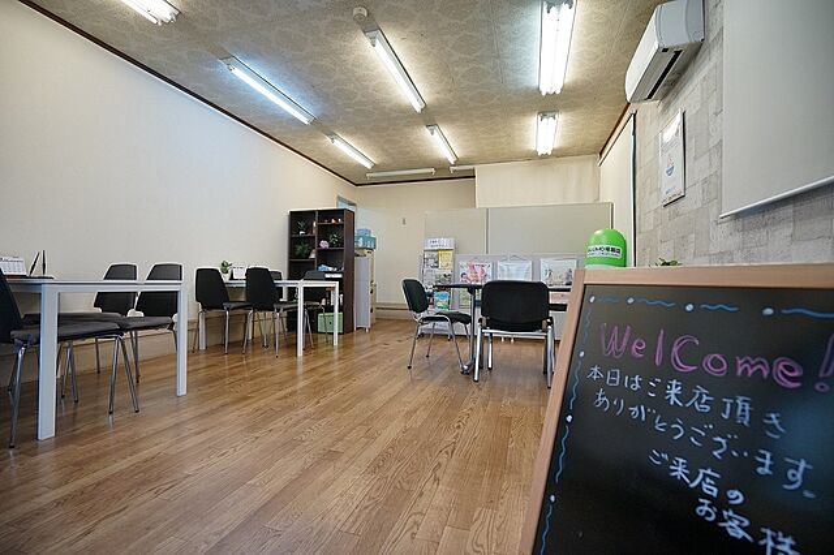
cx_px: 417
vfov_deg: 73.7
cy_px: 278
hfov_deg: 96.8
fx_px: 370
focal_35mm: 16
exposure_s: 1/60
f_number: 4
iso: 800
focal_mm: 16
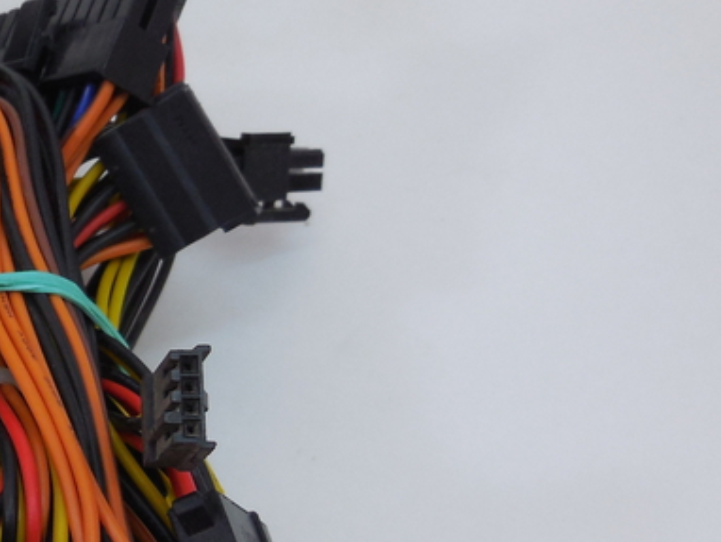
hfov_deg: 26.8
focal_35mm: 67
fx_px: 1396
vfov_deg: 21.8
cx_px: -60
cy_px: 395
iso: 125
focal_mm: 4.5
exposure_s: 1/125
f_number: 3.1
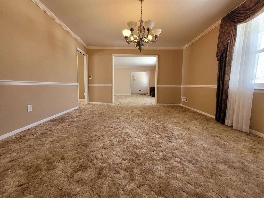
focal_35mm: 13
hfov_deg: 106.2
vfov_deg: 89.9
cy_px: 99
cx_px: 132
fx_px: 99
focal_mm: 1.74
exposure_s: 1/60
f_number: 2.2
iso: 160
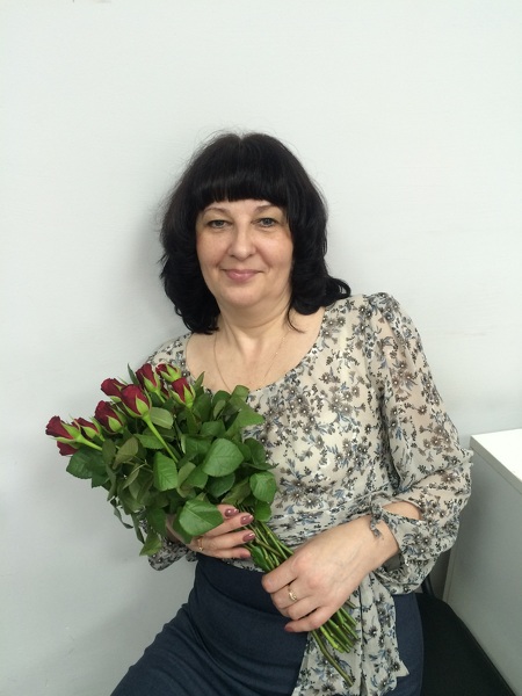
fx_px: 583
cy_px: 348
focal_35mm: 29
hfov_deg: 48.2
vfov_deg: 61.7
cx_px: 261
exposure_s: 1/33
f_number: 2.2
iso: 100
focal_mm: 4.15
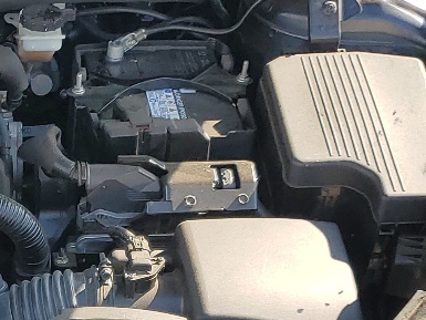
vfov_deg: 13.1
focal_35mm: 108
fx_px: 1330
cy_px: 443
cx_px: -98
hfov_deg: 17.3
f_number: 1.5
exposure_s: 1/667
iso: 50
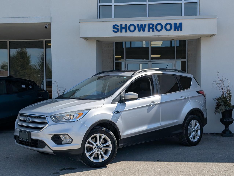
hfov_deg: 38.9
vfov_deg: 29.7
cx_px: 117
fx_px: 332
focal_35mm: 49
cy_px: 88
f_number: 1.68
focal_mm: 6.9
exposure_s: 1/2222
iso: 25
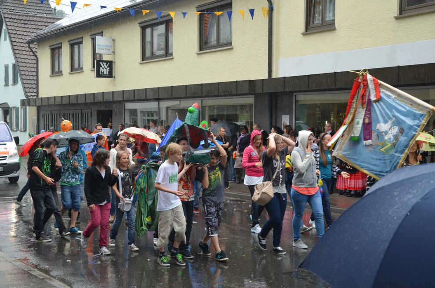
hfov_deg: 37.9
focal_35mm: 52
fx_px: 633
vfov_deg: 25.6
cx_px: 218
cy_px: 144
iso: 200
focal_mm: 35
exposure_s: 1/180
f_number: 6.7
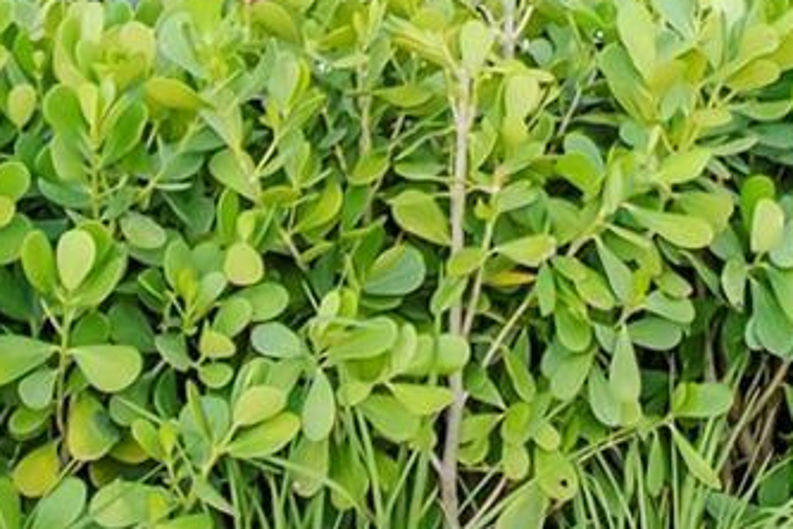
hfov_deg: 26.6
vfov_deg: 15.0
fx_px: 1586
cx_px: 786
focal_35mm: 72
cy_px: -558
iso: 640
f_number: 4.5
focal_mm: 10
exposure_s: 1/1250
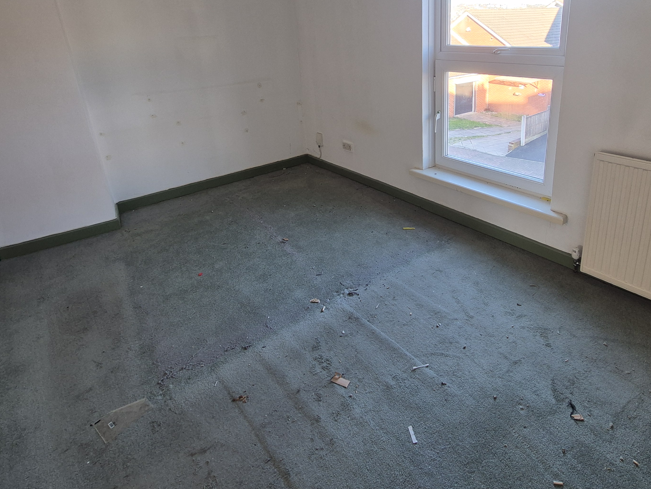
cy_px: 138
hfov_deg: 83.9
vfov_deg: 65.5
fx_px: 357
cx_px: 382
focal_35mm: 19
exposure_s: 1/50
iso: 80
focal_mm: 2.2
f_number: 2.2
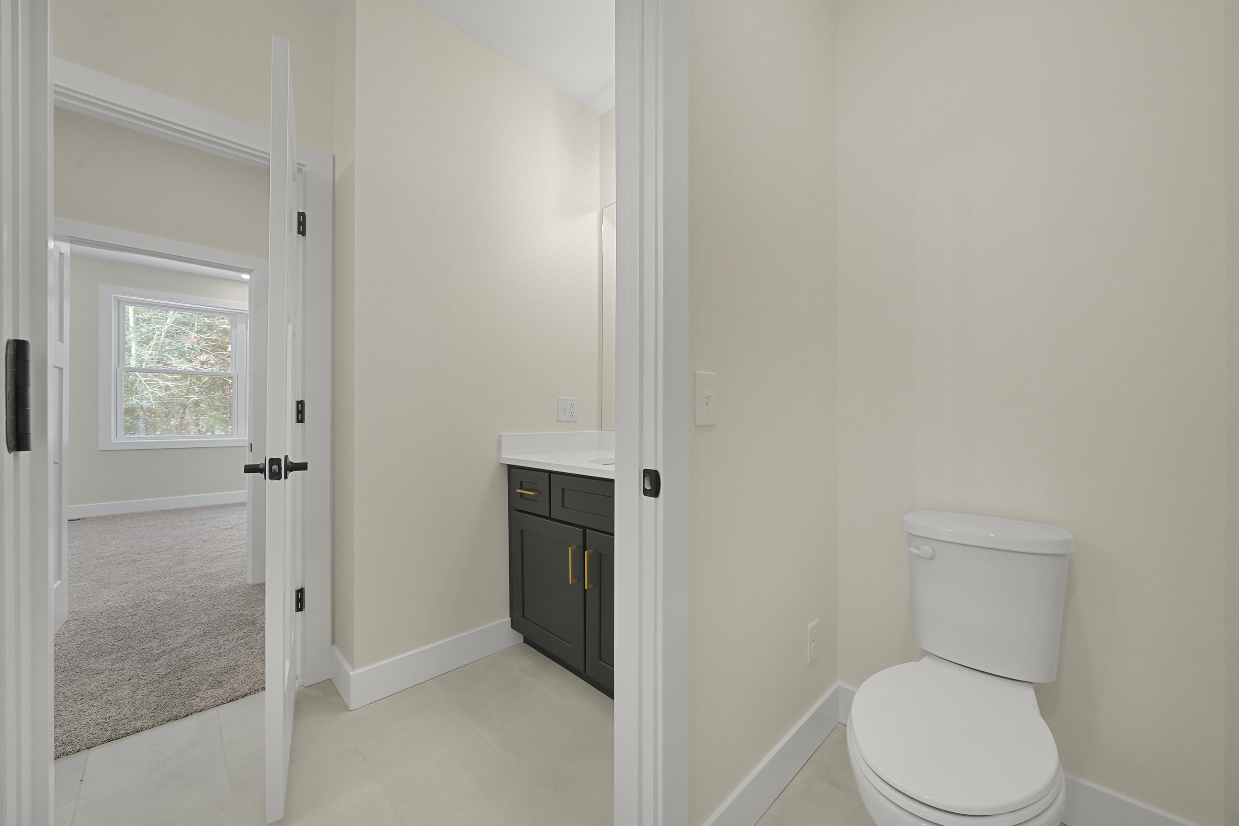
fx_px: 447
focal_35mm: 13
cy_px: 416
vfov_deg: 85.4
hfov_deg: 108.2
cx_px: 663
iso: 2000
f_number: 10
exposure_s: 1/15
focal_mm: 12
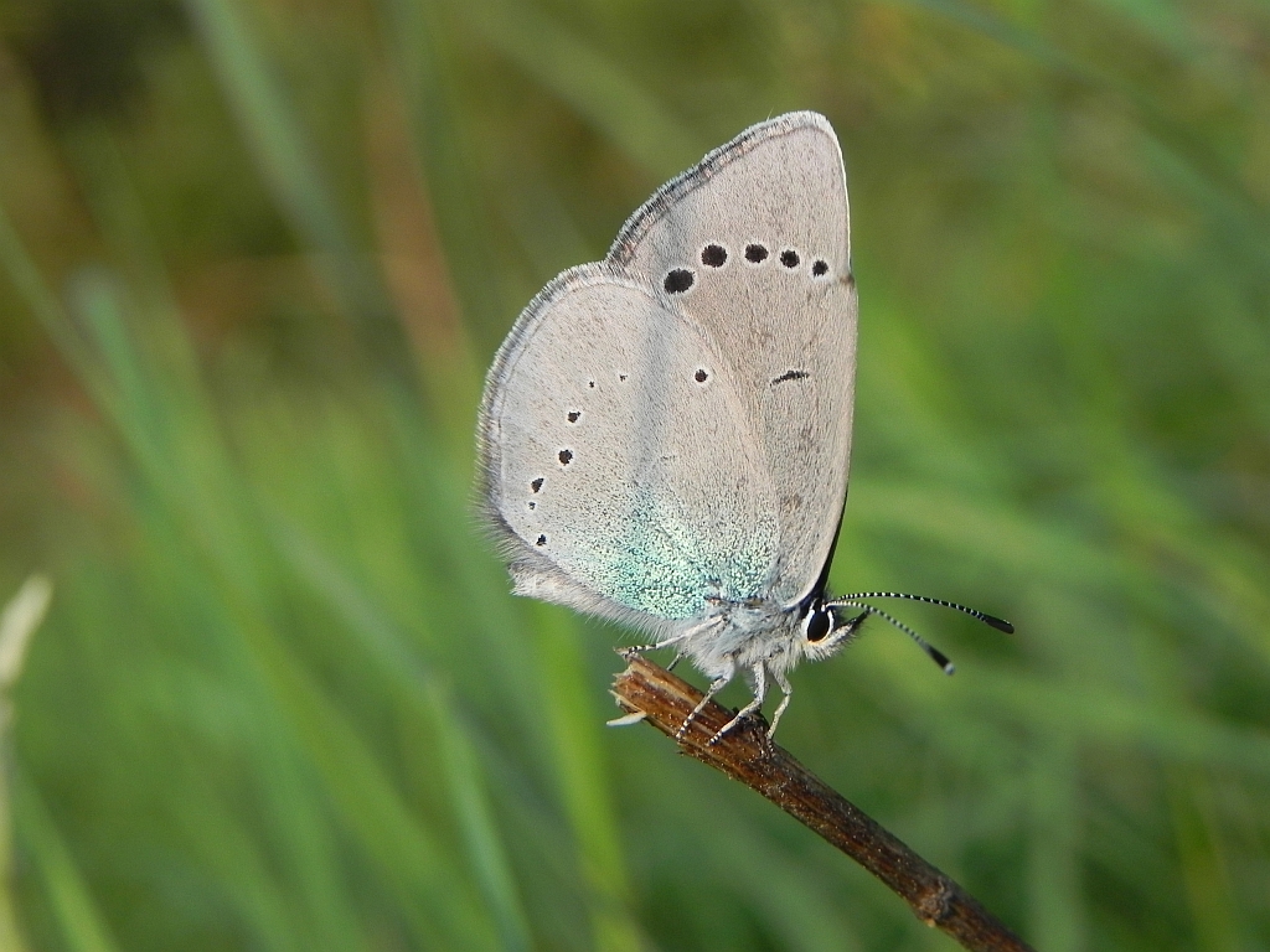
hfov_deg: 26.0
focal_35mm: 75
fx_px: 2752
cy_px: 476
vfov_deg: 19.6
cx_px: 635
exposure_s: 1/237
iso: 160
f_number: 5.6
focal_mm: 13.4
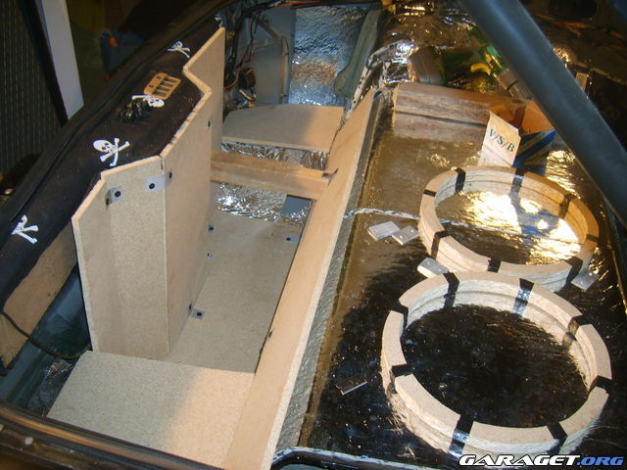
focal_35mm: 35
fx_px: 634
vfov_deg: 40.7
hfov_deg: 52.6
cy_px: 235
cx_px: 314
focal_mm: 5.8
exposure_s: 1/30
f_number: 2.8
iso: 100
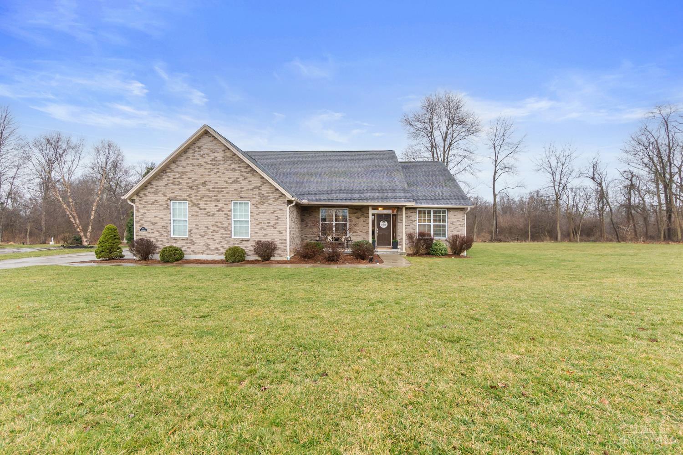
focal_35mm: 15
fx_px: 285
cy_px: 228
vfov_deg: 77.3
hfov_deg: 100.4
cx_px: 342
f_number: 4
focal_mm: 10
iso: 400
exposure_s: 1/30
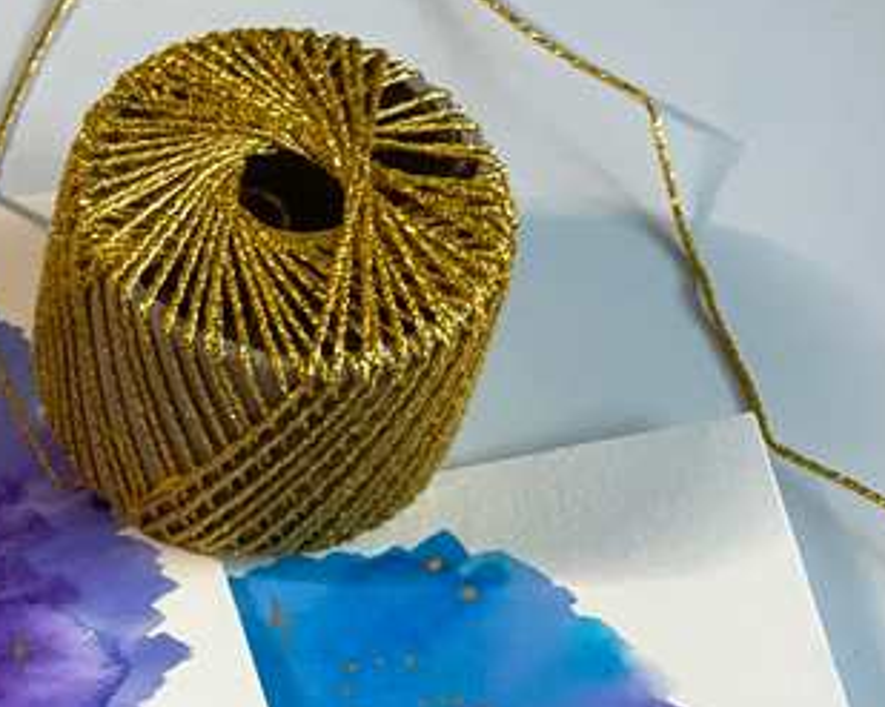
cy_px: 860
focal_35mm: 148
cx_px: -263
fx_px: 3875
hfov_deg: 12.6
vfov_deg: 10.3
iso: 125
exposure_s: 1/122
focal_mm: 6
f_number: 2
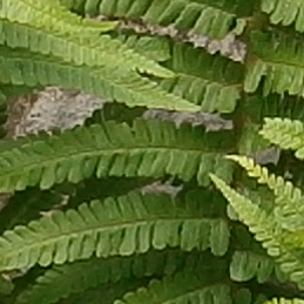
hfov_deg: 5.3
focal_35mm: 329
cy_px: 354
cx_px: 9
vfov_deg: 5.3
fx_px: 3269
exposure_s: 1/1000
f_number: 3.4
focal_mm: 8.3
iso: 250
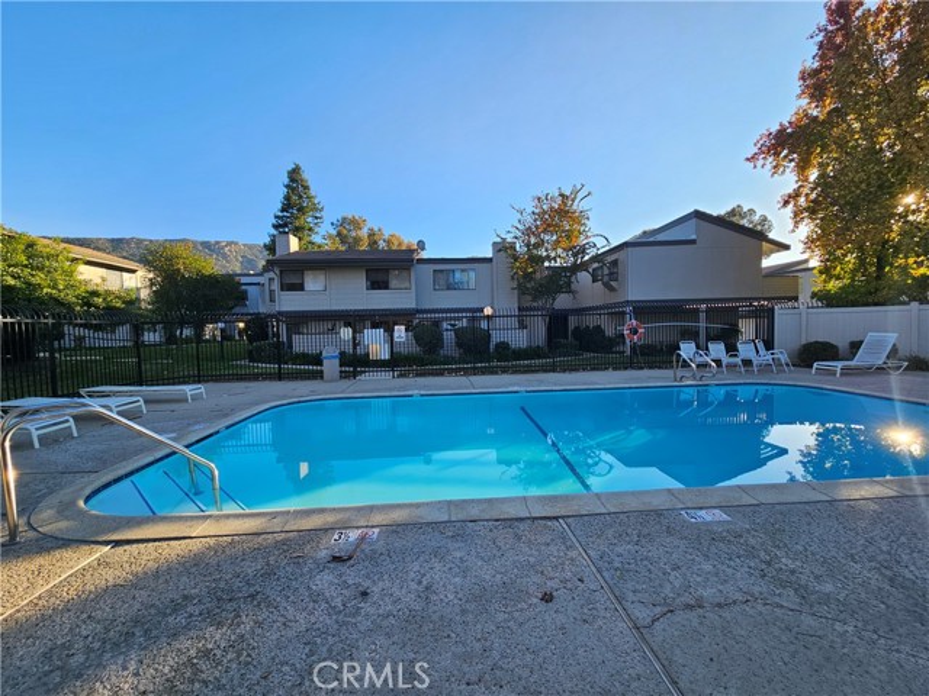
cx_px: 464
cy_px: 348
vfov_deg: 89.9
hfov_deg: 106.2
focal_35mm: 13
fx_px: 349
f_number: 2.2
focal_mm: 2.2
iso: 50
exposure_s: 1/709
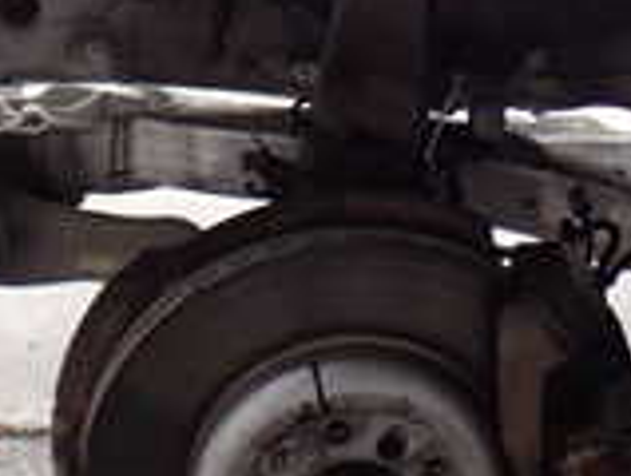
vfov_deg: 10.3
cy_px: -79
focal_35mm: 143
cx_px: 583
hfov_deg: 13.6
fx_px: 2613
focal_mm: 6.83
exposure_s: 1/100
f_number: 2.7
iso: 100
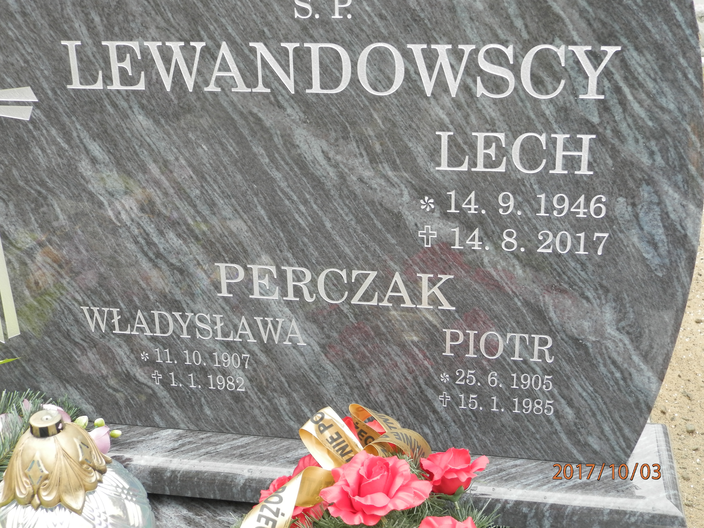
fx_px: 936
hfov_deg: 41.2
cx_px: 352
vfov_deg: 31.5
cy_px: 264
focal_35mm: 46
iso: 100
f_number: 3.6
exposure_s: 1/50
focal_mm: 8.2
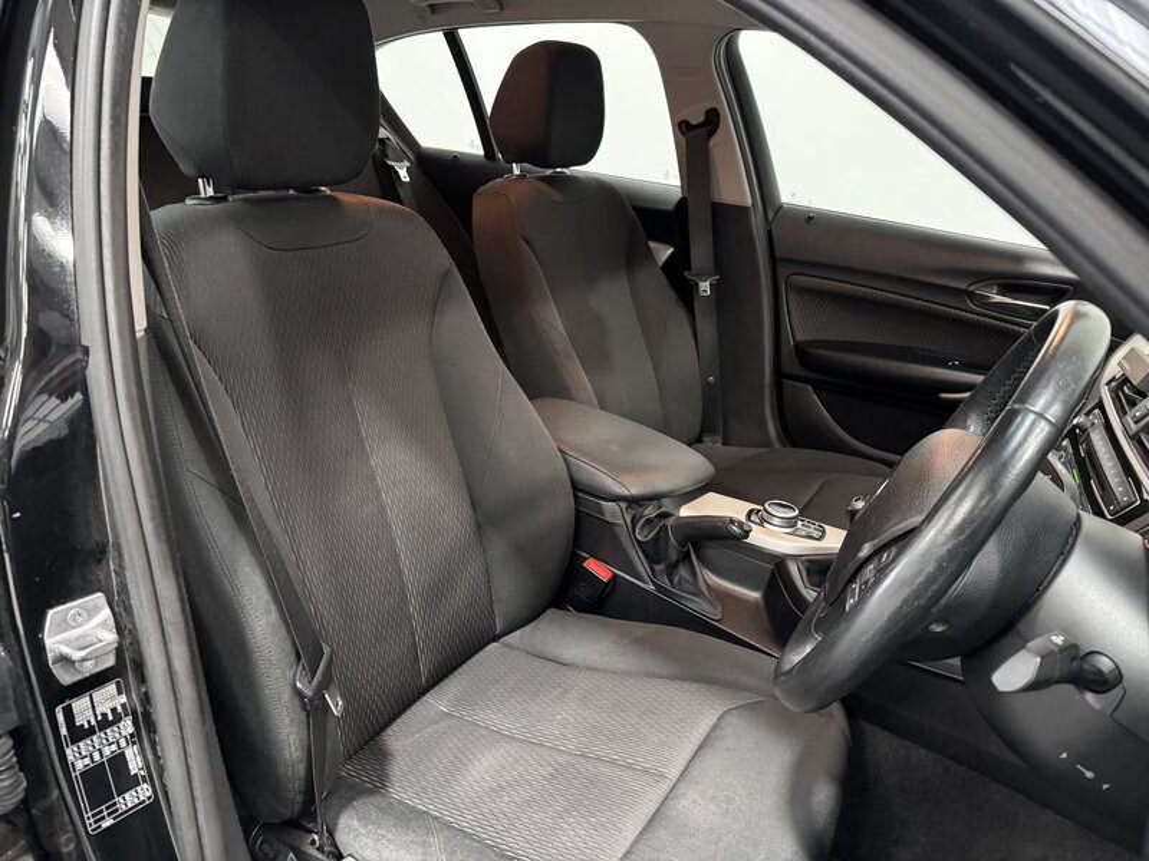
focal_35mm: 24
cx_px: 574
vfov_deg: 56.8
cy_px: 430
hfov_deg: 71.6
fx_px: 797
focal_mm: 6.76
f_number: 1.78
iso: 1000
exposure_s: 1/33
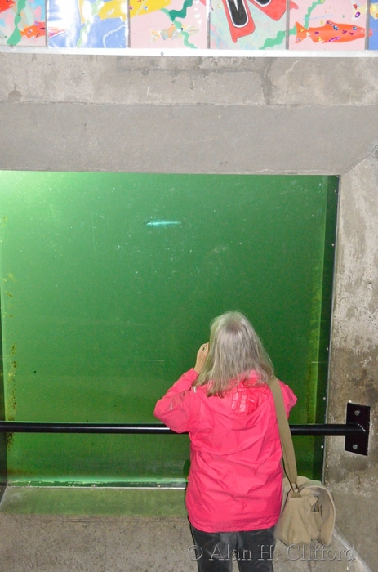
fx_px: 998
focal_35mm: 63
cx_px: 189
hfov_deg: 21.5
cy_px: 286
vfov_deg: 32.0
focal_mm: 42
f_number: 4.5
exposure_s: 1/200
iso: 6400
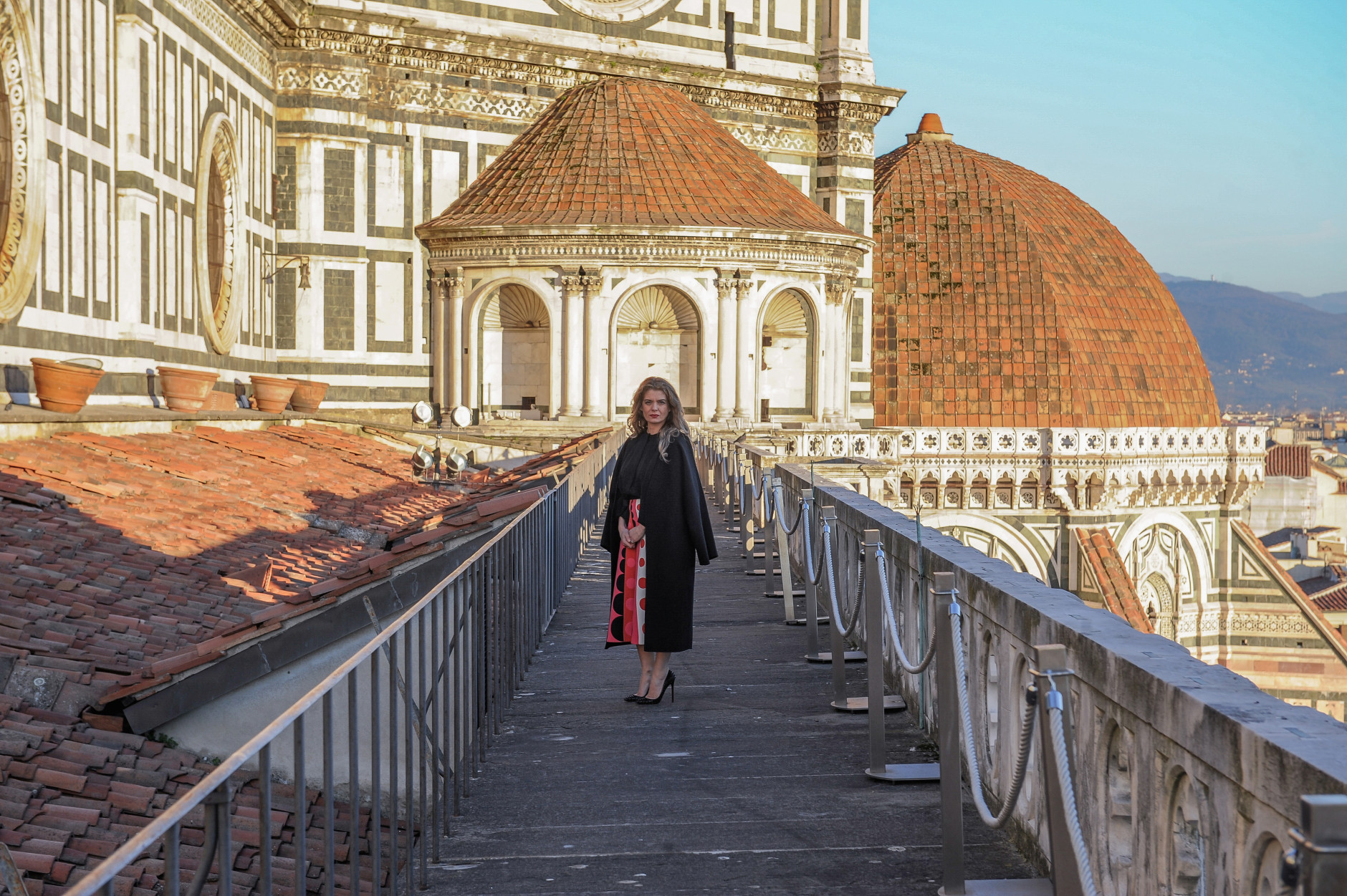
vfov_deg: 19.4
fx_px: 2617
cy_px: 448
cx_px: 674
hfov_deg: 28.9
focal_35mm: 70
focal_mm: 70
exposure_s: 1/160
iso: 200
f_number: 7.1
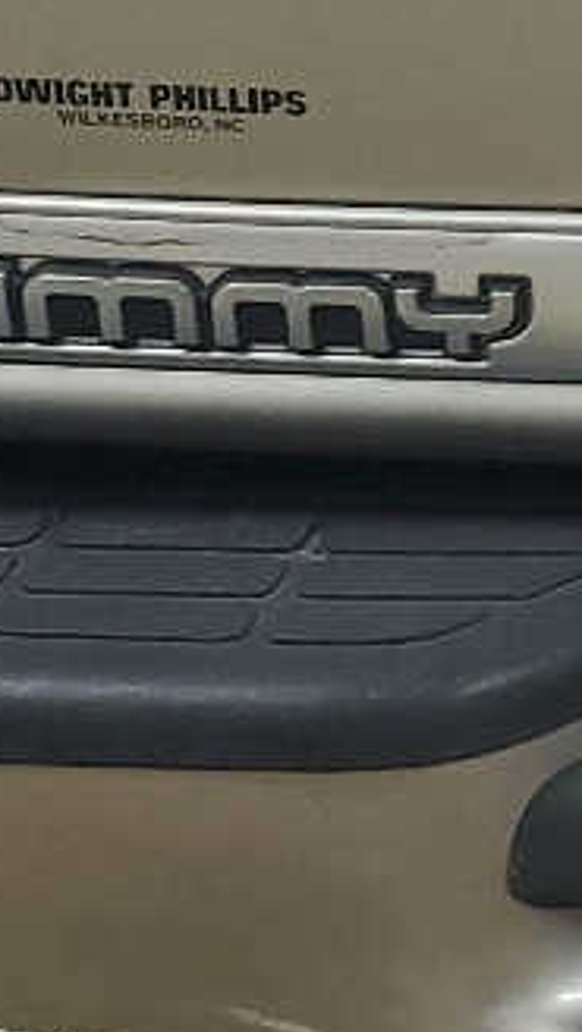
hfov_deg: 8.0
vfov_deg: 14.8
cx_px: 1488
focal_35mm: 138
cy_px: -334
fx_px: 3778
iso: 94
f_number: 1.5
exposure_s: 1/60.2
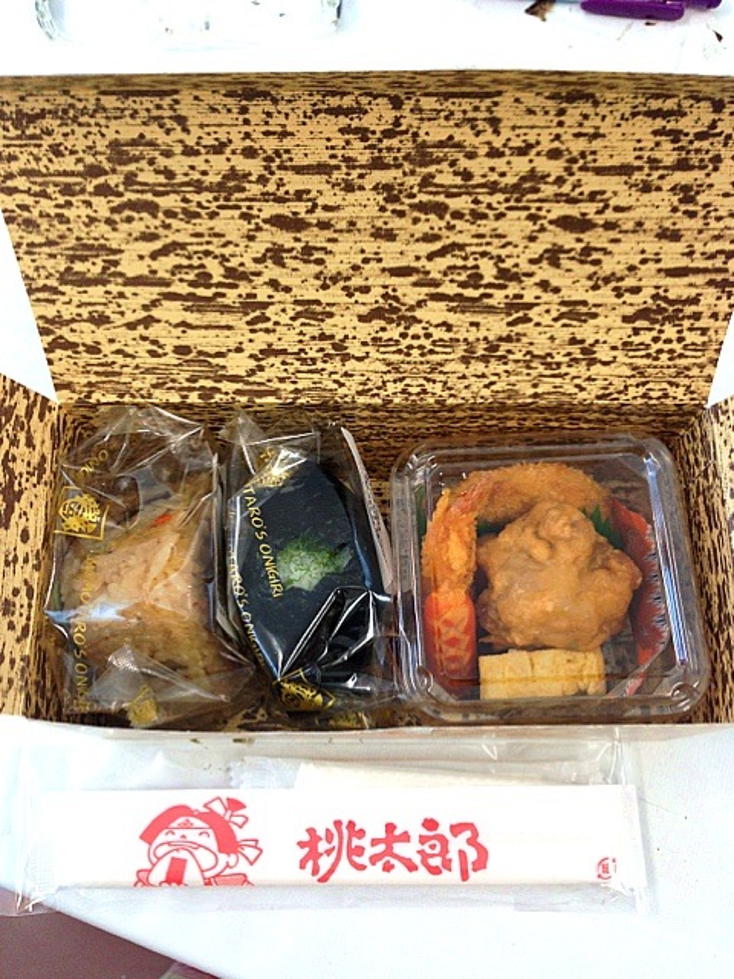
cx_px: 367
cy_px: 490
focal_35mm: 33
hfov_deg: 42.9
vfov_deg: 55.4
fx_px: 933
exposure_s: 1/60
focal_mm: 4.13
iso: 64
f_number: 2.4
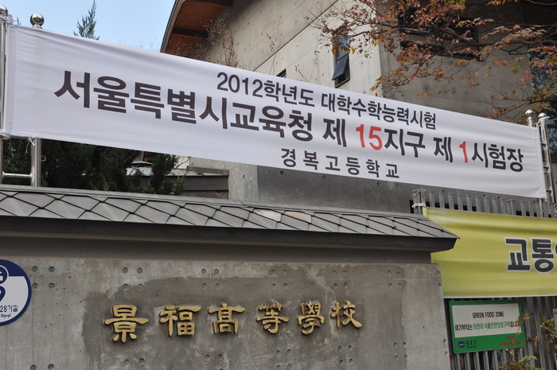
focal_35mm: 48
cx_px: 278
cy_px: 185
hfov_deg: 41.2
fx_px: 742
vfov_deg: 28.0
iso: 640
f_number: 4.5
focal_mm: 32
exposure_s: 1/1250
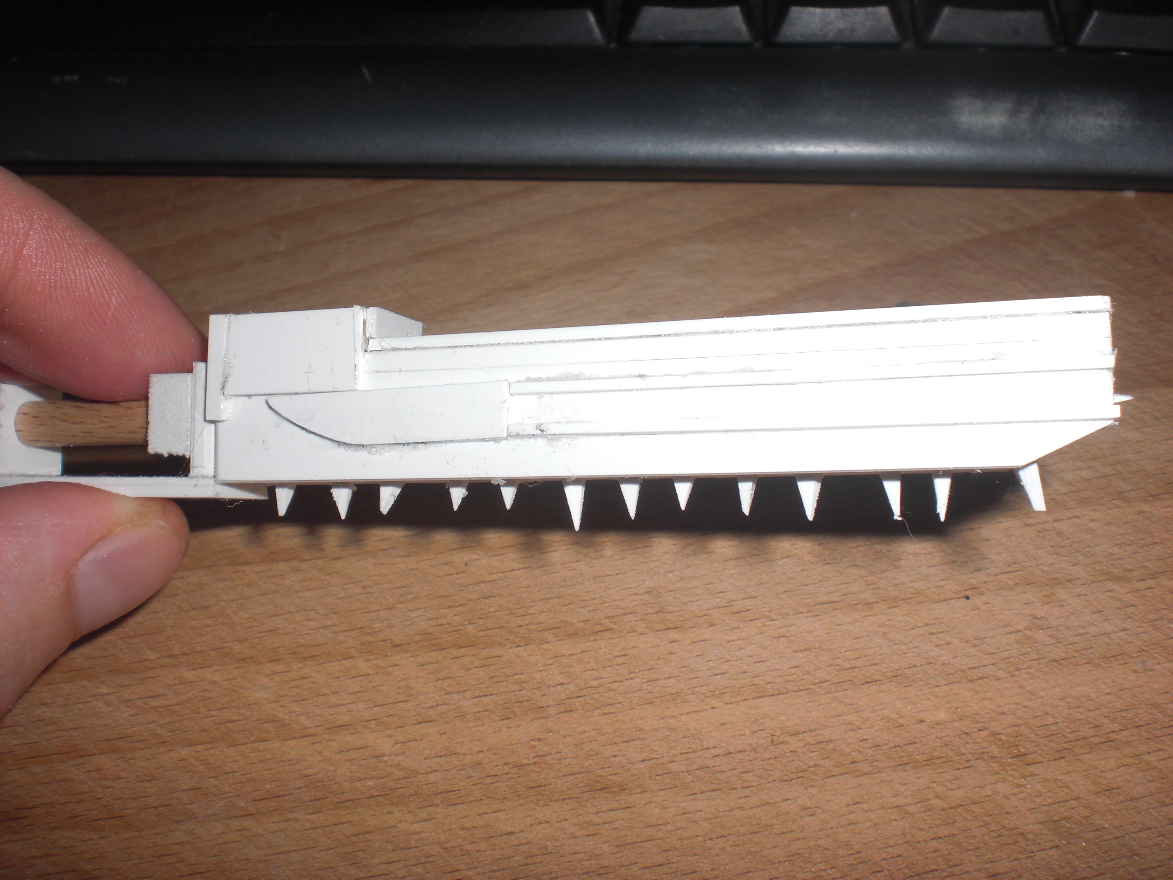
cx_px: 586
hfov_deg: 49.0
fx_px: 1288
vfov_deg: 37.7
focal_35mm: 38
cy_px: 440
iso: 64
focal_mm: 6.3
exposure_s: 1/60
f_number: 5.6
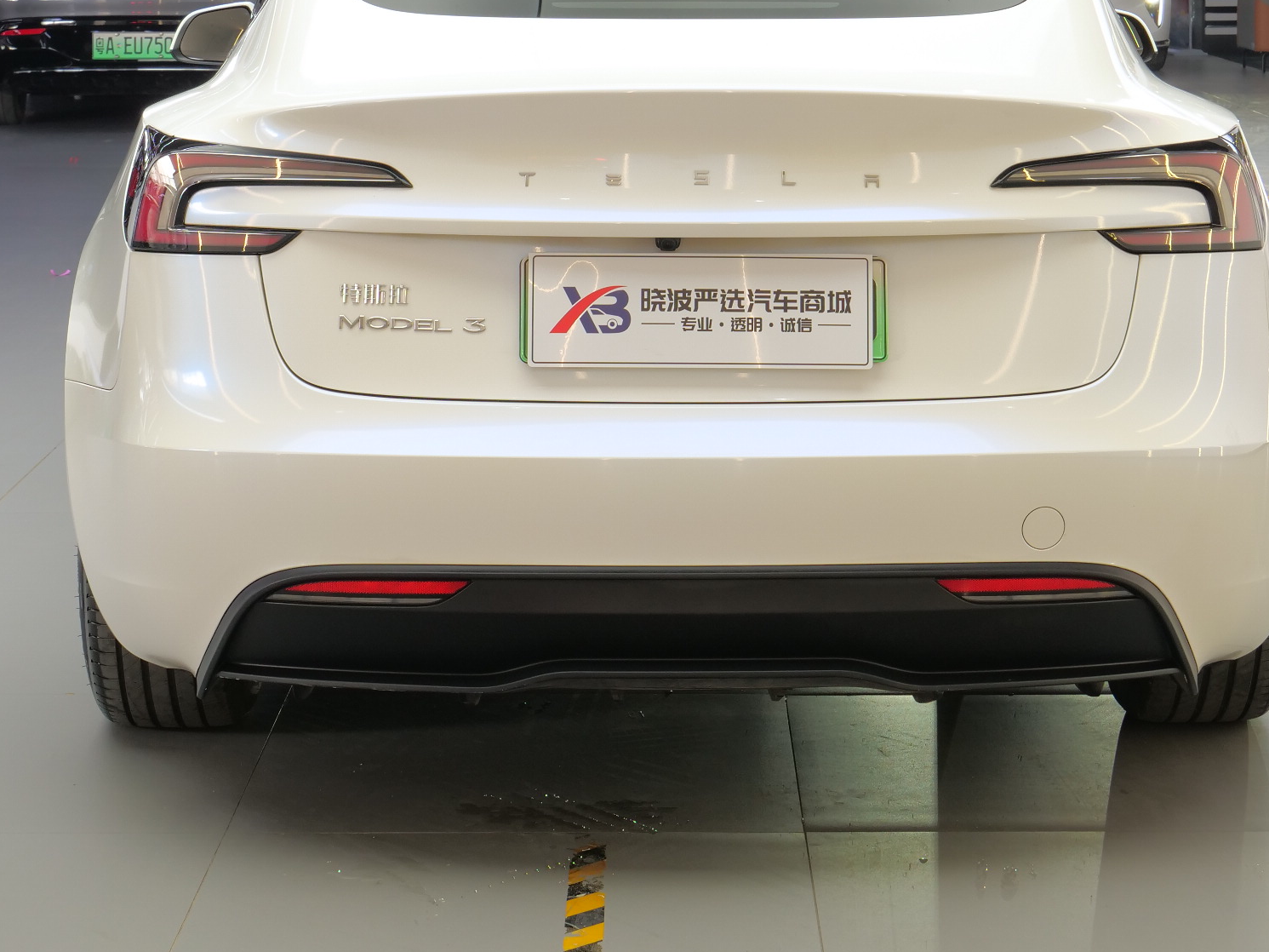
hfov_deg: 22.2
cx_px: 700
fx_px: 3226
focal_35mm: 88
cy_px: 193
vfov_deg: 16.7
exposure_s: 1/15
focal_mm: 25
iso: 320
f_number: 5.6
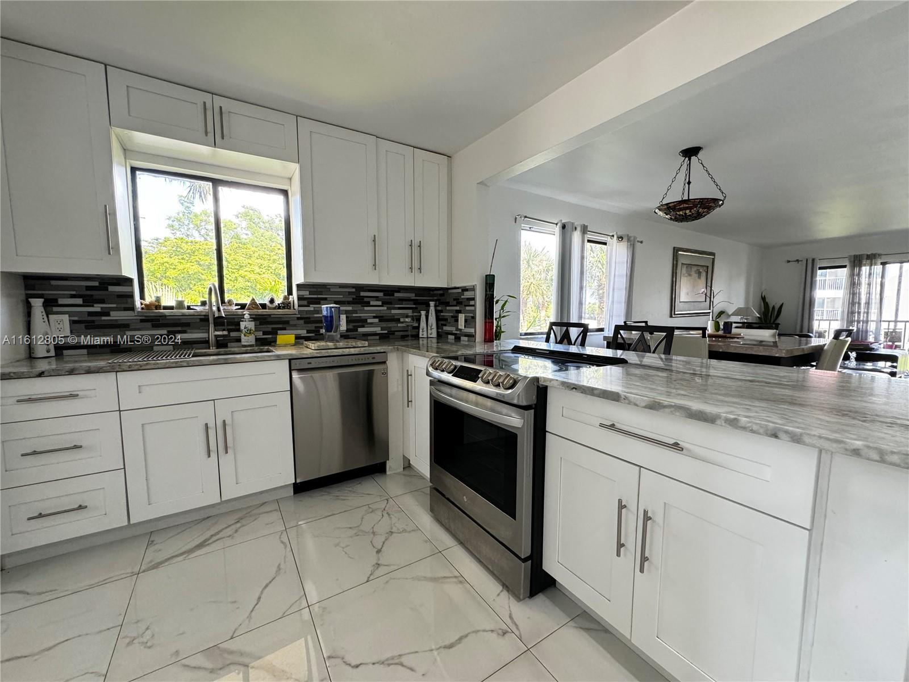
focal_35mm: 14
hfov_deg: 102.1
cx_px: 454
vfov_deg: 85.7
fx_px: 368
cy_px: 341
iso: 250
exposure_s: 1/120
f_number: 2.2
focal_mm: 2.22
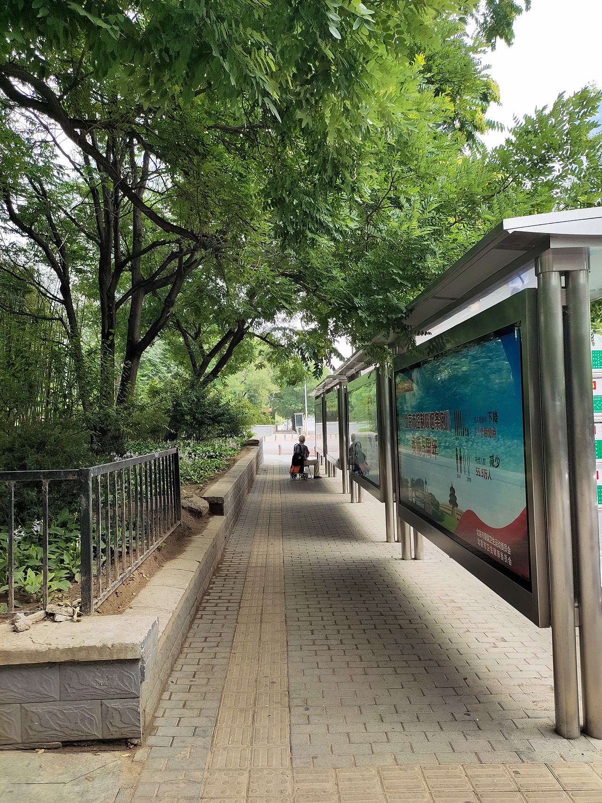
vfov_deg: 73.9
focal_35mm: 23
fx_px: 533
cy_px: 402
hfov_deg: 58.9
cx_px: 301
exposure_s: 1/69180
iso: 56
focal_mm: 4.74
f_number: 1.79
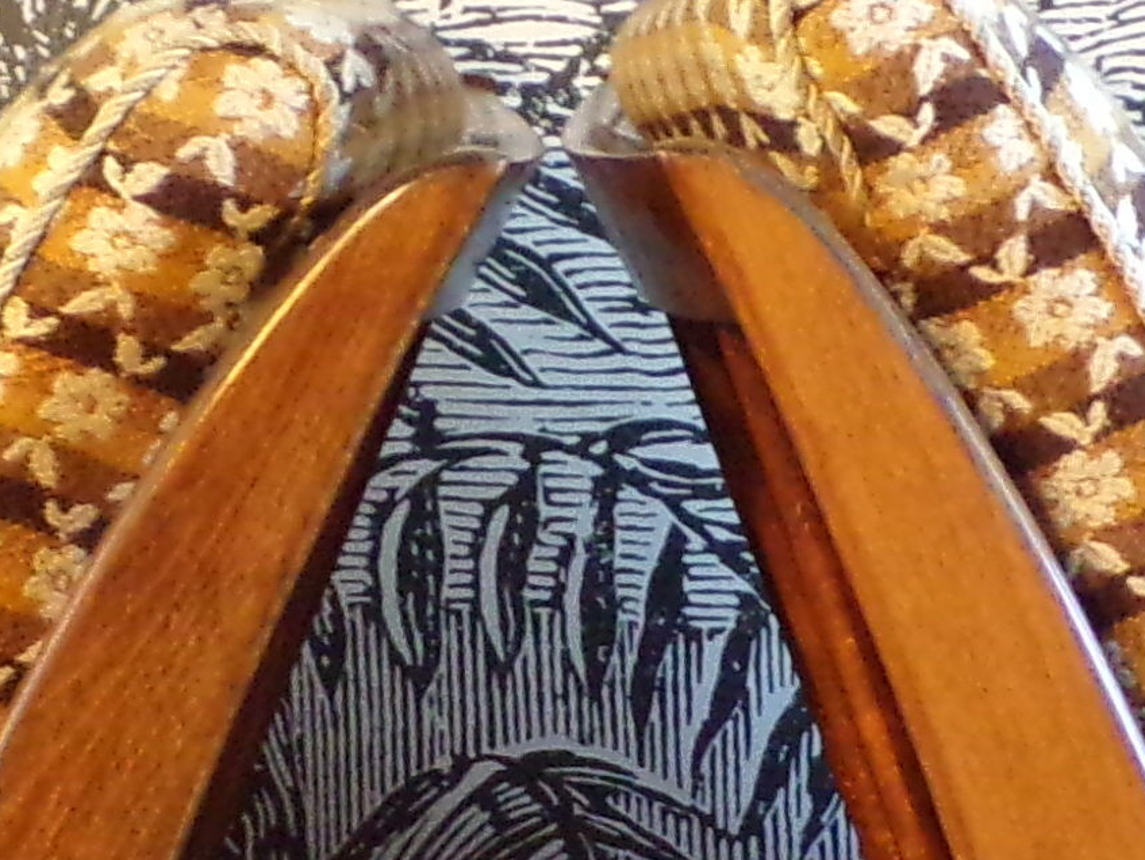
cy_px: 1089
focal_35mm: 174
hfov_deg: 11.4
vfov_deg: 8.4
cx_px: 515
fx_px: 5758
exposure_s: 1/12
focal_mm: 5.8
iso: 400
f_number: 3.2
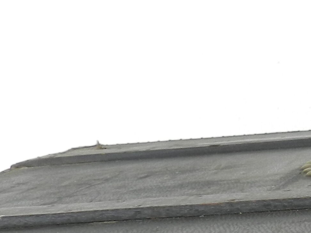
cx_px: 503
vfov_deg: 15.1
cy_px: 275
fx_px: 854
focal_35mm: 95
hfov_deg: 17.8
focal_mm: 4
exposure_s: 1/320
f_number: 3.4
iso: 160
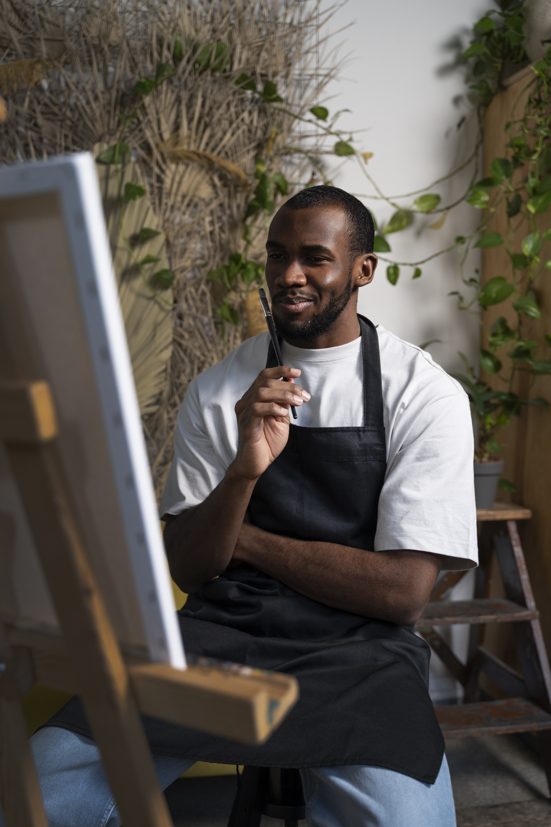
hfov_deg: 36.9
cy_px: 414
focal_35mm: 36
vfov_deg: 53.1
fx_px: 826
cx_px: 276
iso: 400
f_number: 2.8
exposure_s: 1/160
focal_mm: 36
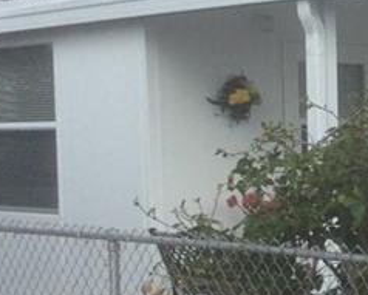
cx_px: 571
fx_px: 1461
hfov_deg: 13.4
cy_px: 249
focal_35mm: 134
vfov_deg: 11.5
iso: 32
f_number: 2.4
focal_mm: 3.3
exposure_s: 1/937
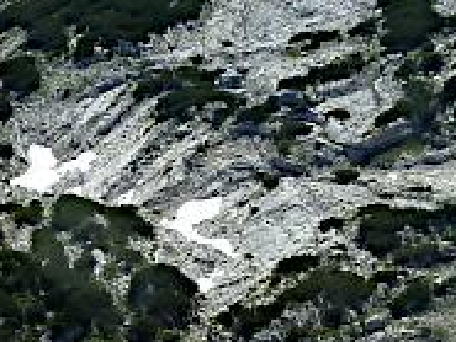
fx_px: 2135
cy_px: 411
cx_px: -7
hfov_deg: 12.0
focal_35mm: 162
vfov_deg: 9.1
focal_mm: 4.1
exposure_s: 1/320
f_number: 4
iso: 80
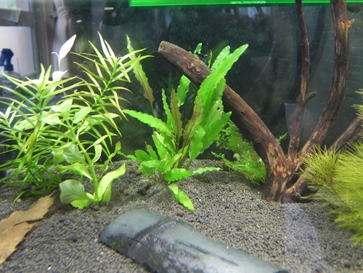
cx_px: 182
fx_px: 346
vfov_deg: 42.9
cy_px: 136
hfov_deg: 55.4
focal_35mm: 33
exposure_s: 1/15.6
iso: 200
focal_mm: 5.9
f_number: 2.8
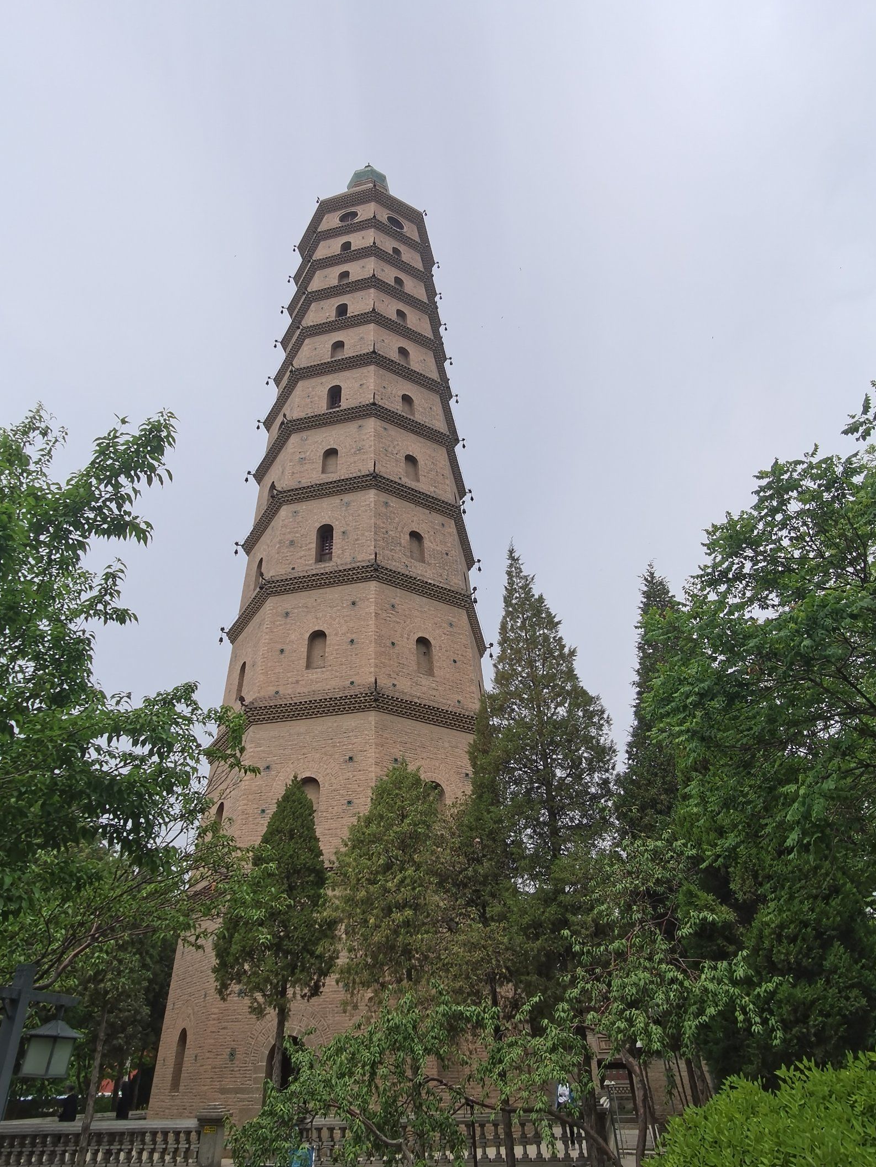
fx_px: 742
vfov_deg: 76.4
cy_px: 573
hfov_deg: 61.0
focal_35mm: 22
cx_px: 398
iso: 50
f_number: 2.2
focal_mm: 2.2
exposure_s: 1/1000
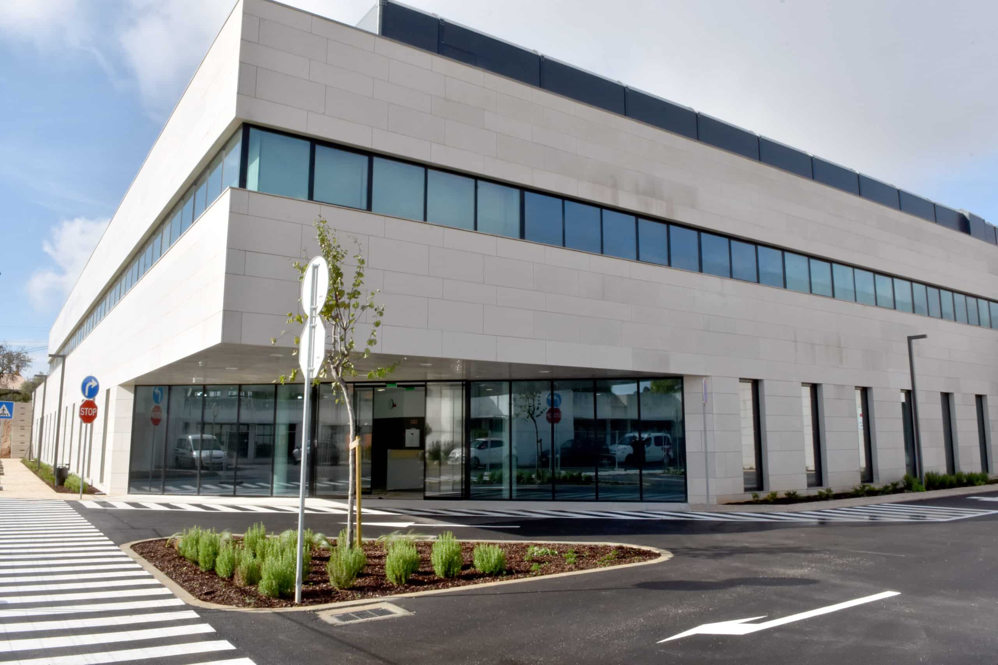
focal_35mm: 26
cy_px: 332
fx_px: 707
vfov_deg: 50.4
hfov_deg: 70.4
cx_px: 499
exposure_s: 1/125
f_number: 16
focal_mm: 17
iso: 400
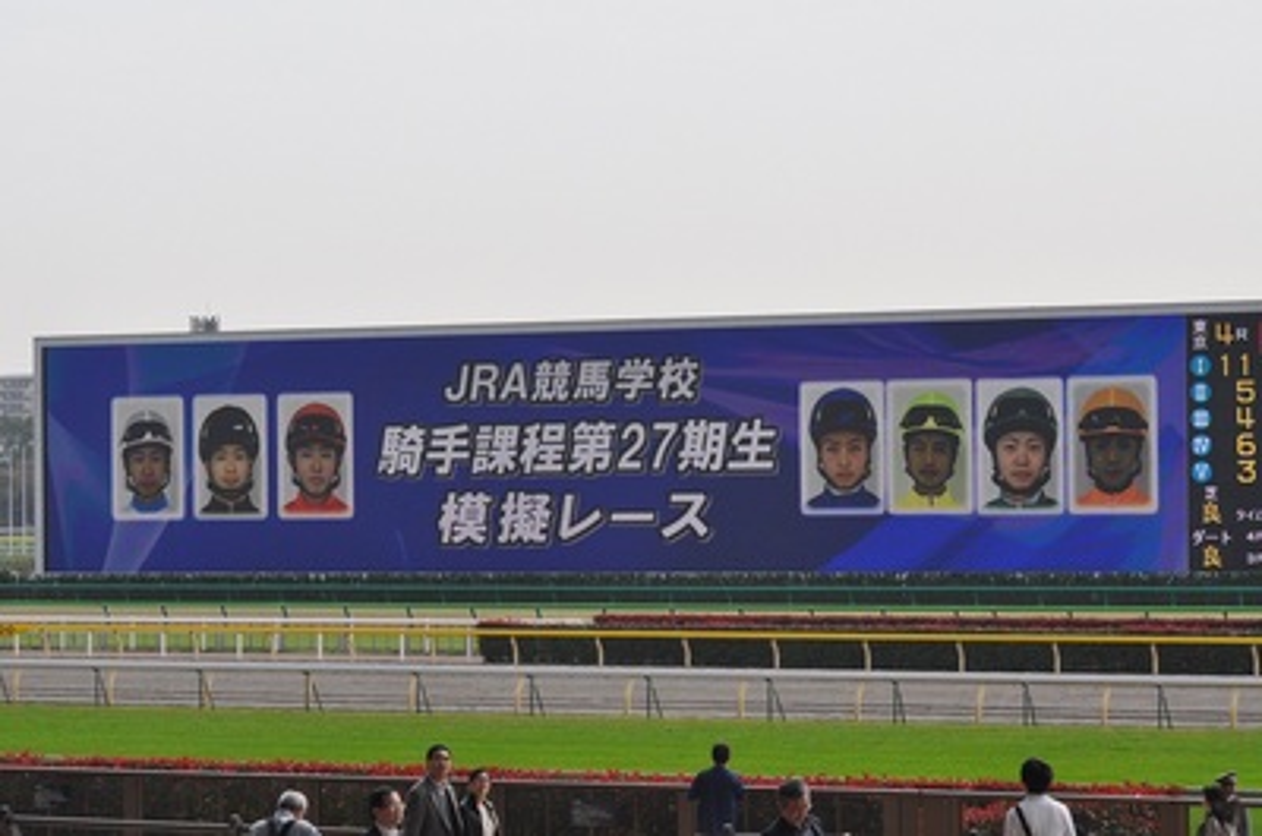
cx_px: 631
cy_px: 418
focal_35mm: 129
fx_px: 4513
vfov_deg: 10.6
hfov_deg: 15.9
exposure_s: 1/500
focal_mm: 86
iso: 640
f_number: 11
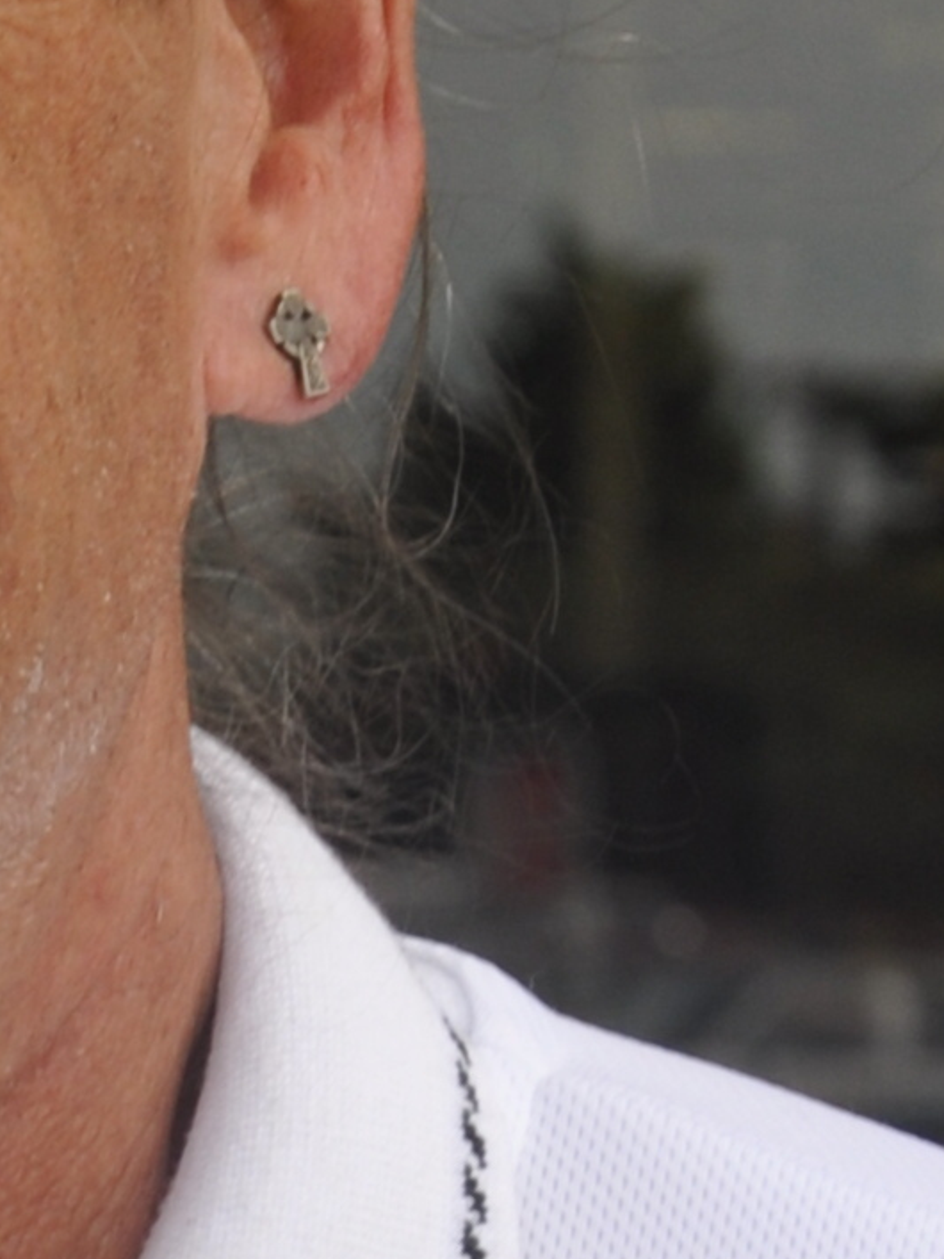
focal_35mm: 216
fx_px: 7856
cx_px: -572
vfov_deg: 9.2
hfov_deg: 6.8
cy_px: 452
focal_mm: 40
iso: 200
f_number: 8
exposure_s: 1/250
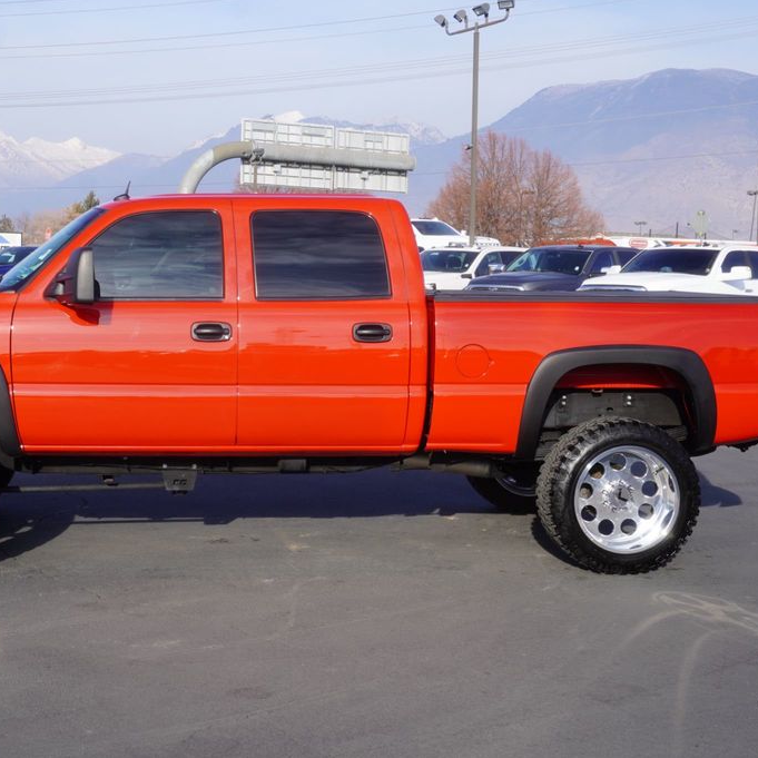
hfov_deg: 30.6
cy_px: 378
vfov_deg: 30.7
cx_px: 275
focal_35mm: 56
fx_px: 1378
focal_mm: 29
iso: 100
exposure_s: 1/125
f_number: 10
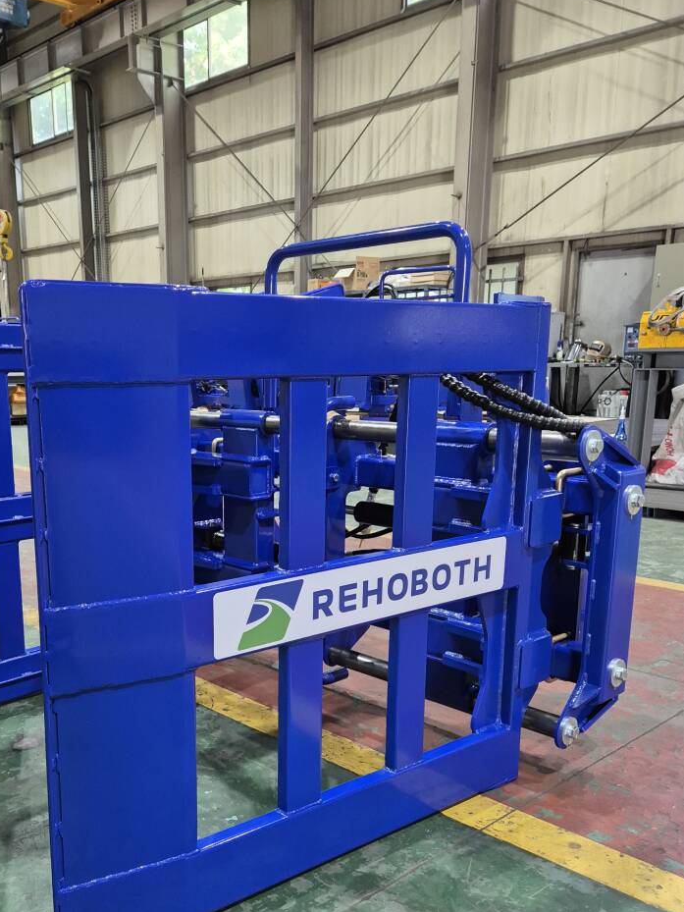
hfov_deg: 42.6
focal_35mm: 33
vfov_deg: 54.8
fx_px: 869
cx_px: 247
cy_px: 565
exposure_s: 1/120
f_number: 1.8
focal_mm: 5.4
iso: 400
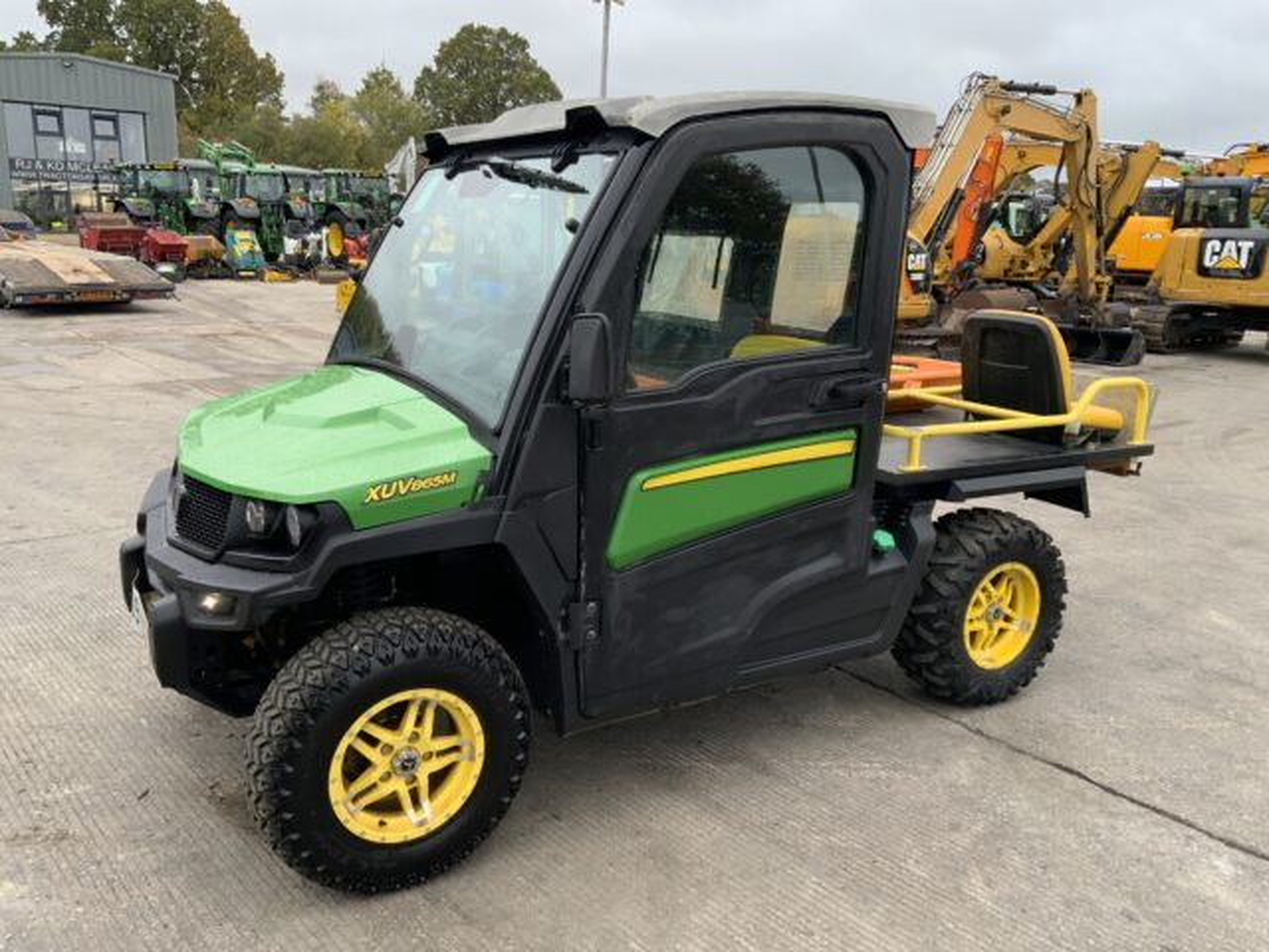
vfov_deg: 48.2
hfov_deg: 61.7
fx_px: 1063
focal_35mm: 29
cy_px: 476
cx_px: 634
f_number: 1.8
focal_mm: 3
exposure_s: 1/122
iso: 64
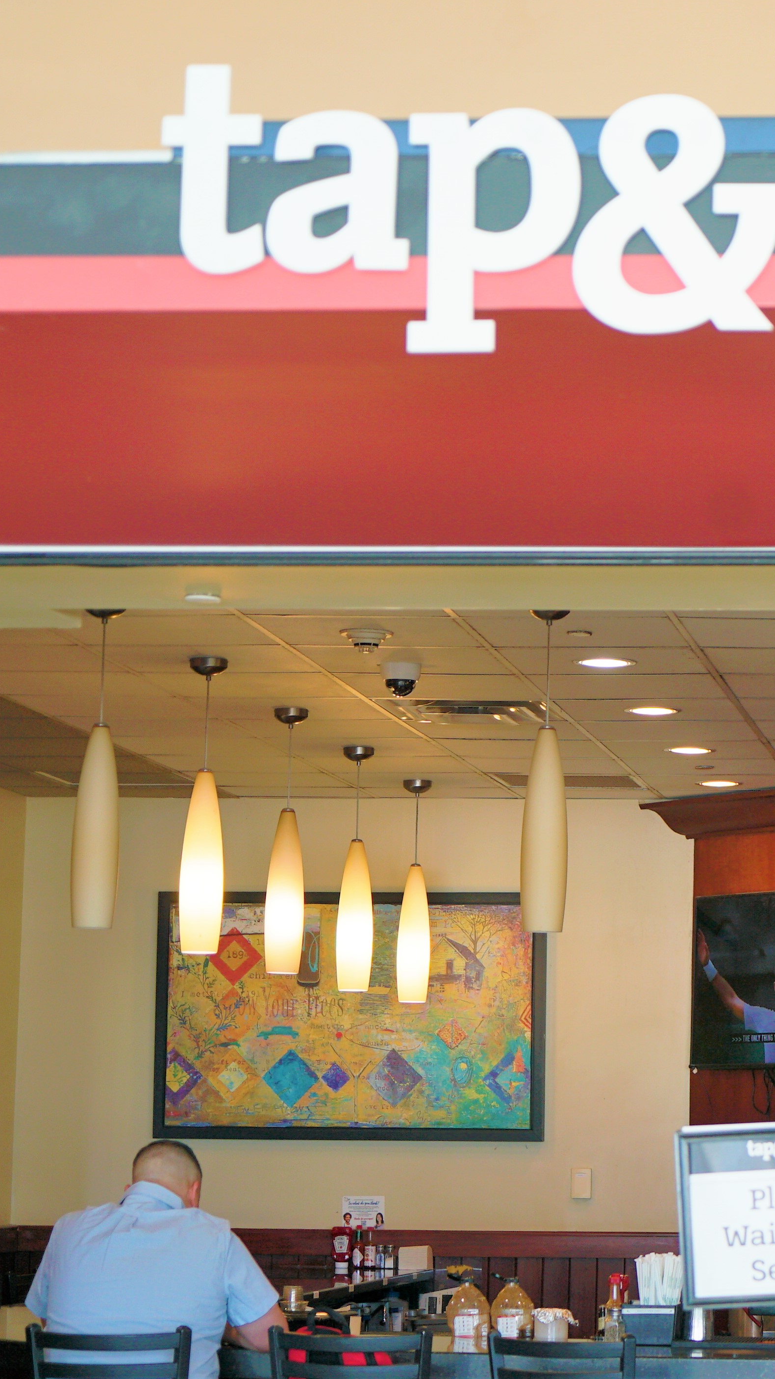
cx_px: 899
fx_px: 3582
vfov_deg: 21.8
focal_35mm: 98
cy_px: 686
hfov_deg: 12.1
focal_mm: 62
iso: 160
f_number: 4
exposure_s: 1/80
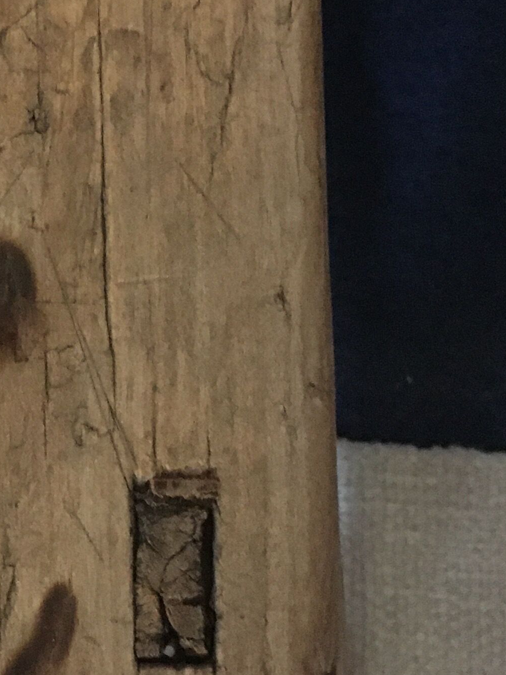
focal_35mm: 87
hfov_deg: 16.4
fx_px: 1696
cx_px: -79
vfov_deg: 22.4
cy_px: 205
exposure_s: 1/17
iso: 250
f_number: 2.2
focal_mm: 4.15
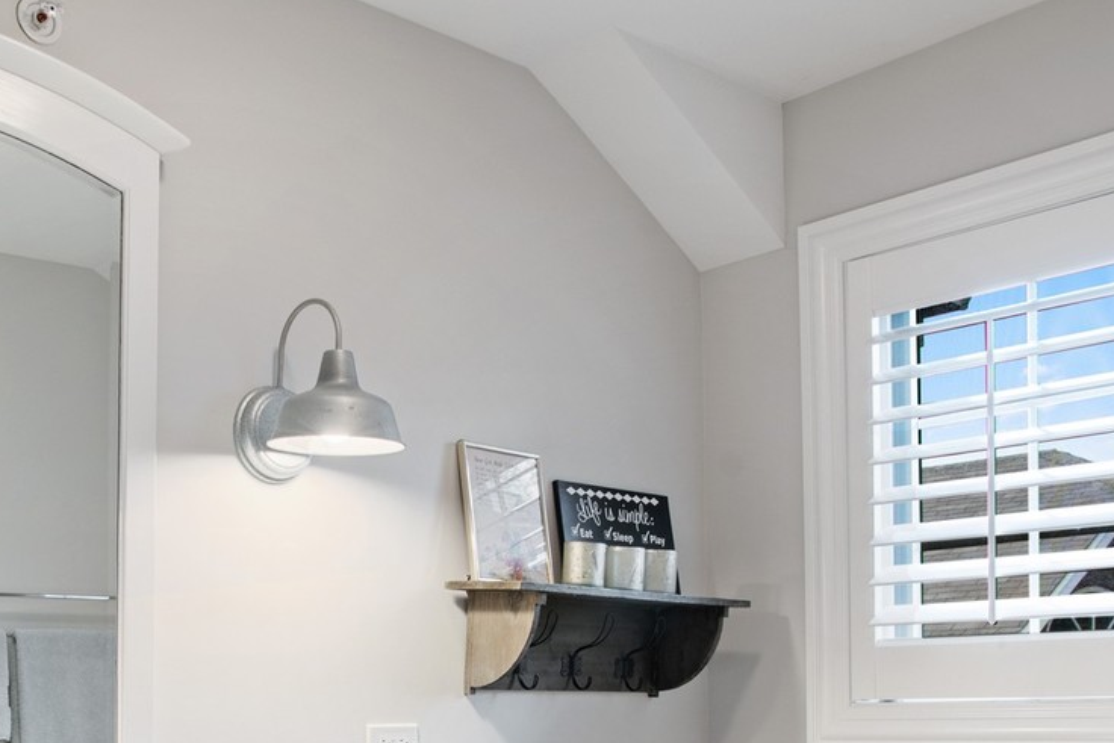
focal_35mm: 44
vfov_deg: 28.8
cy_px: 728
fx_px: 1362
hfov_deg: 43.5
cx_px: 319
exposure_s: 1/2
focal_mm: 20
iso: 800
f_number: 8
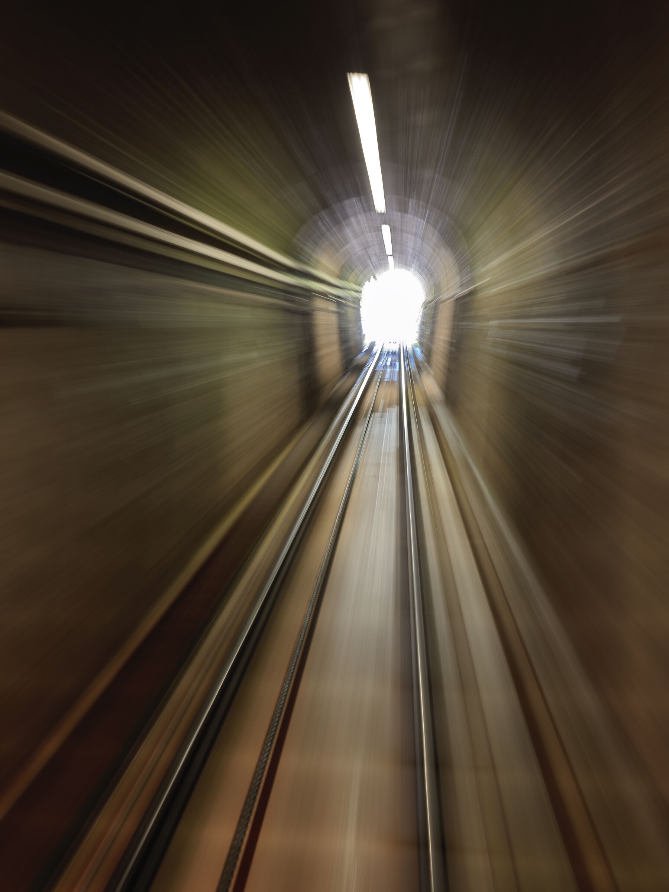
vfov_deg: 52.6
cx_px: 334
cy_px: 446
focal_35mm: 35
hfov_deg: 40.7
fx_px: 902
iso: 100
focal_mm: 45
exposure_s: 2.5
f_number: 6.3
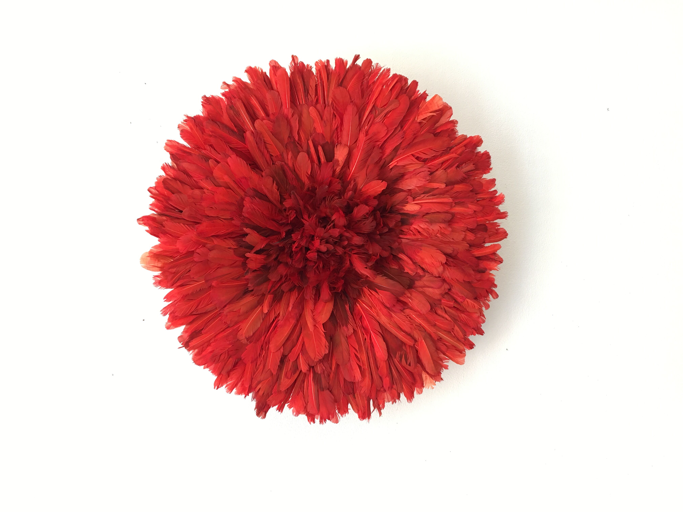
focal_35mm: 29
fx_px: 572
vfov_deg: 48.2
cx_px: 342
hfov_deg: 61.7
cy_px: 256
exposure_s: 1/17
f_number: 2.2
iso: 50
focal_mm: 4.15
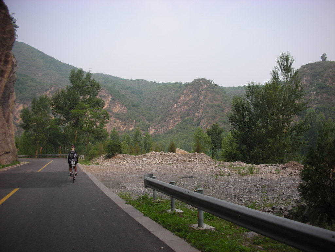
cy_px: 126
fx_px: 339
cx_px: 168
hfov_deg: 52.6
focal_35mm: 35
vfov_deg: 40.7
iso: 50
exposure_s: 1/314
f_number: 3
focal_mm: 5.8
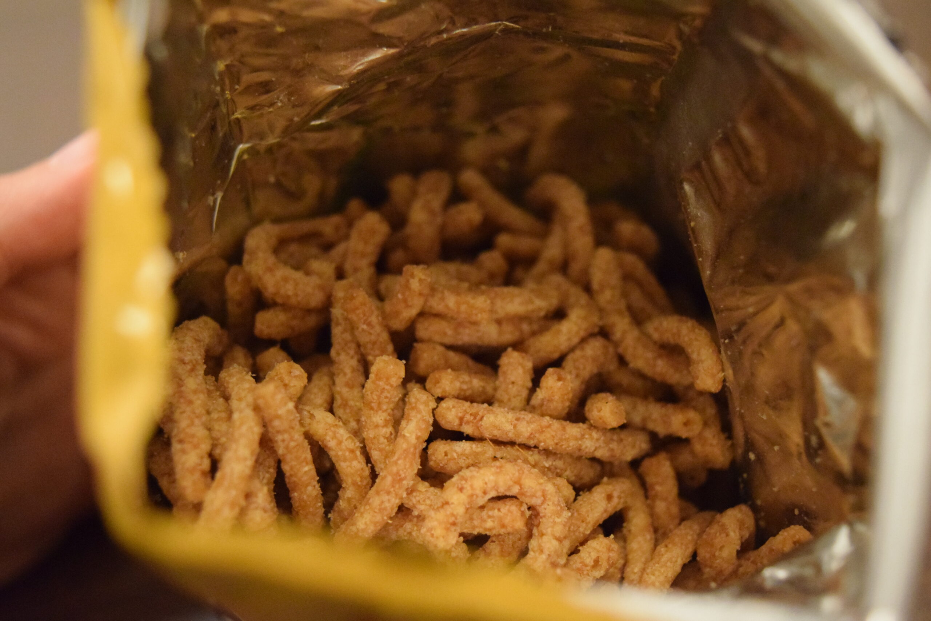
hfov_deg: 36.9
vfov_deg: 25.1
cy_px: 310
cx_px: 466
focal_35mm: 54
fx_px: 1396
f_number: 4.8
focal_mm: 36
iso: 6400
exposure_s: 1/60
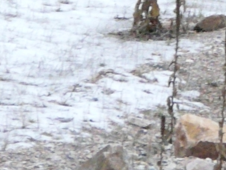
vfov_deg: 1.8
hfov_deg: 2.4
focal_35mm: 814
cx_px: 435
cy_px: -276
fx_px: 5315
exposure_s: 1/60
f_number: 3.6
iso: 400
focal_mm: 24.7
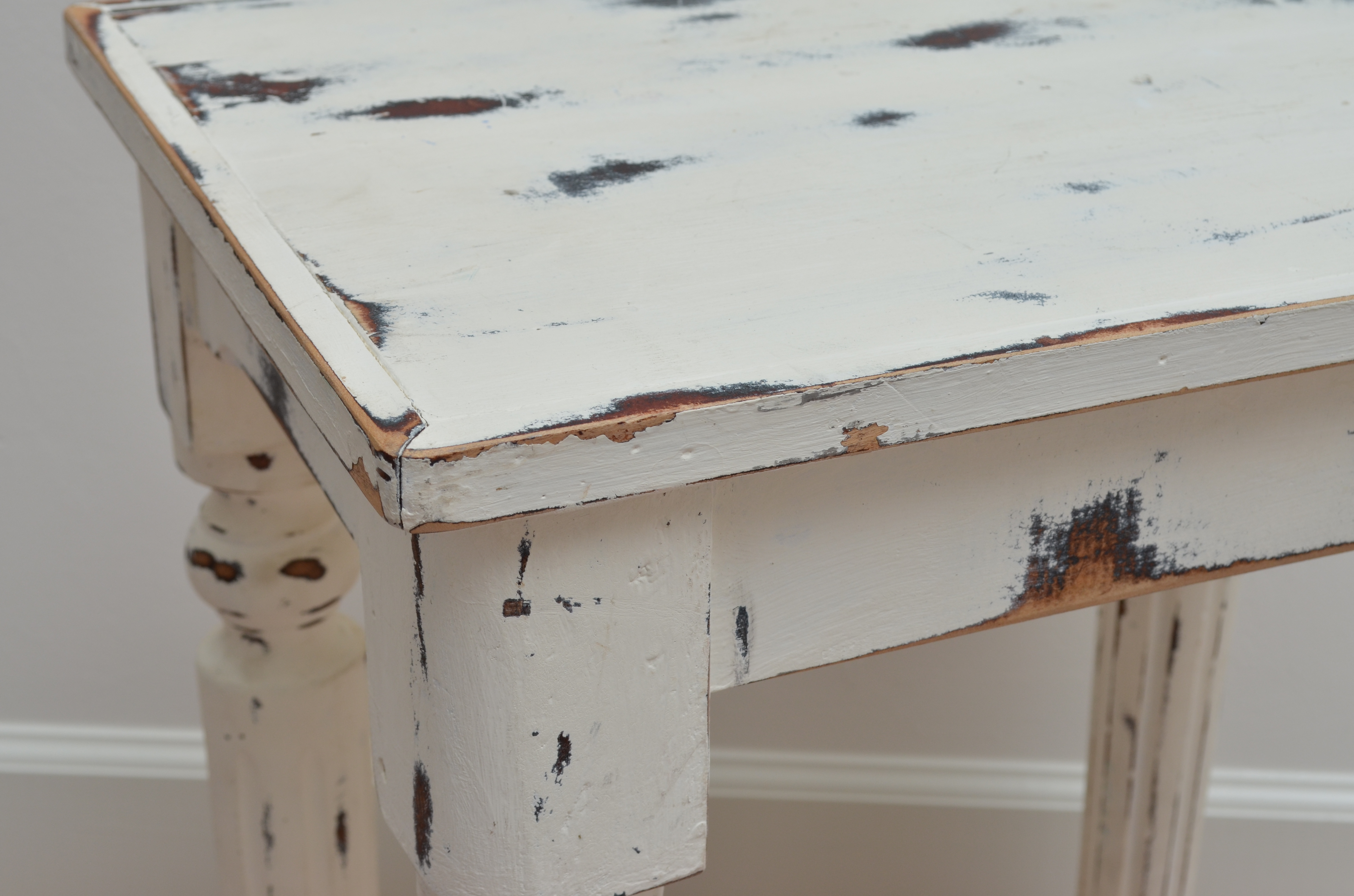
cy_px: 448
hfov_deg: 29.9
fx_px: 2533
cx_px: 677
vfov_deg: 20.1
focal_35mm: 68
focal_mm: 45
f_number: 9.5
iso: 250
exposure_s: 1/180
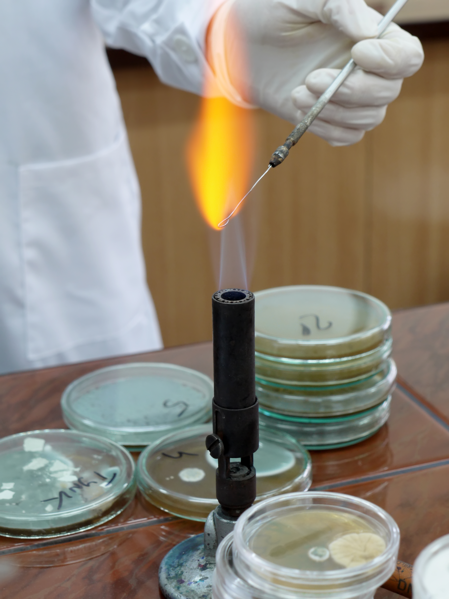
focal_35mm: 80
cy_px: 300
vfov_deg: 24.4
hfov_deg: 18.4
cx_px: 224
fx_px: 1384
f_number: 5.6
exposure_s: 1/15
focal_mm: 40
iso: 200
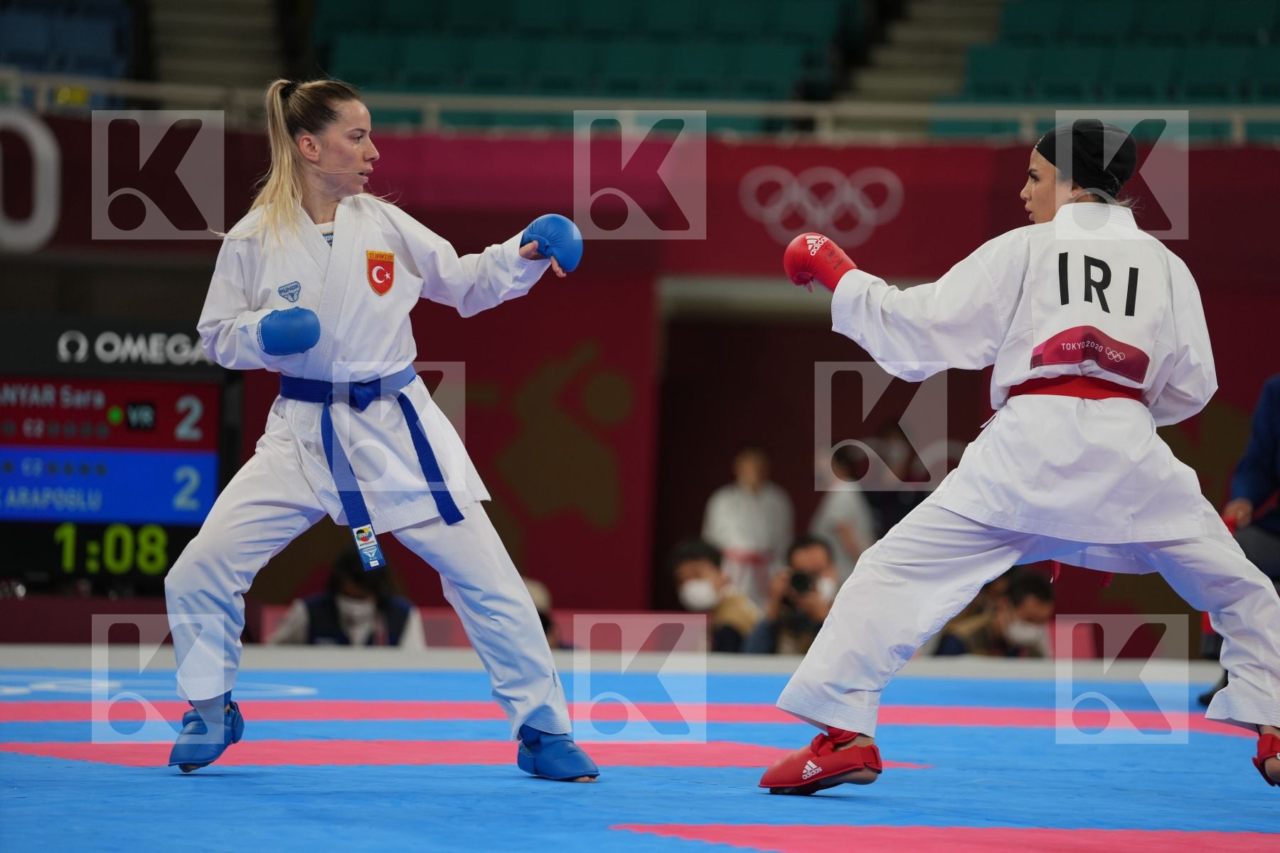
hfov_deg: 11.5
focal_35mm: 178
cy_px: 426
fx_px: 6328
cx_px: 640
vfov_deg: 7.7
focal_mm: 178
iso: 500
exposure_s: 1/1000
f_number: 2.8
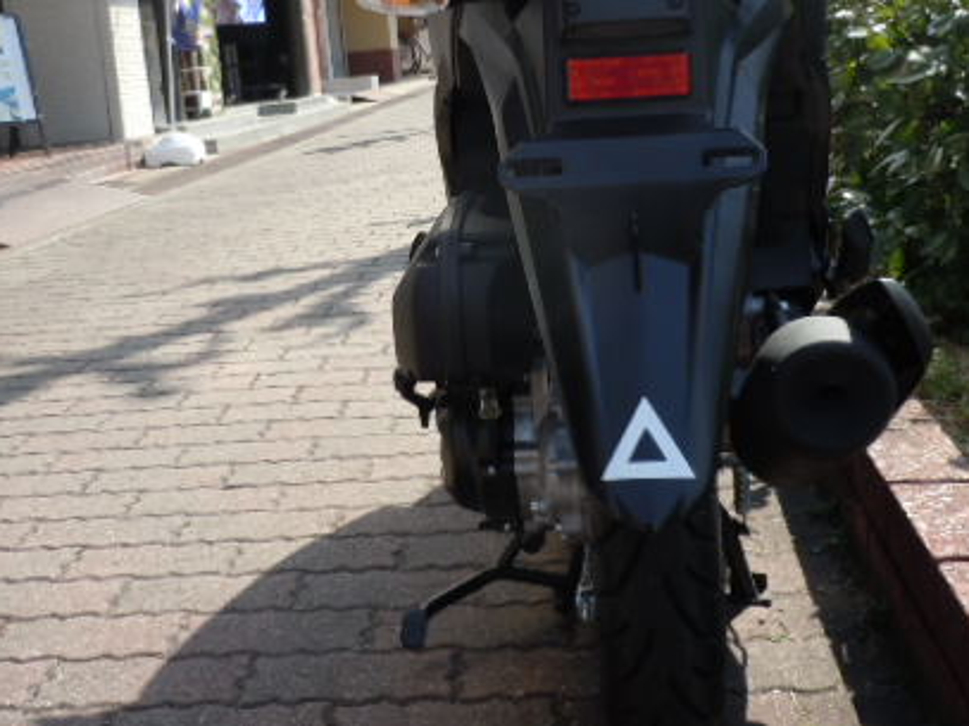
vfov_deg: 32.3
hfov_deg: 43.0
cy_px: 190
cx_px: 486
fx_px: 1231
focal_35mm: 44
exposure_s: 1/320
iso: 100
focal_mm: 5
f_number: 3.7
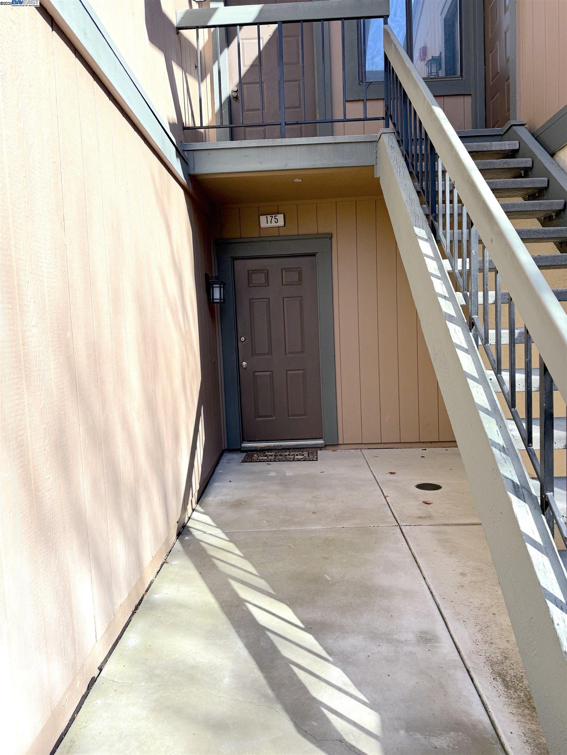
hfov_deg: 56.8
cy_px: 378
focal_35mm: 24
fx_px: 524
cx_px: 284
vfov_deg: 71.6
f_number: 1.78
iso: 80
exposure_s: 1/2000
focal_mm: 6.76
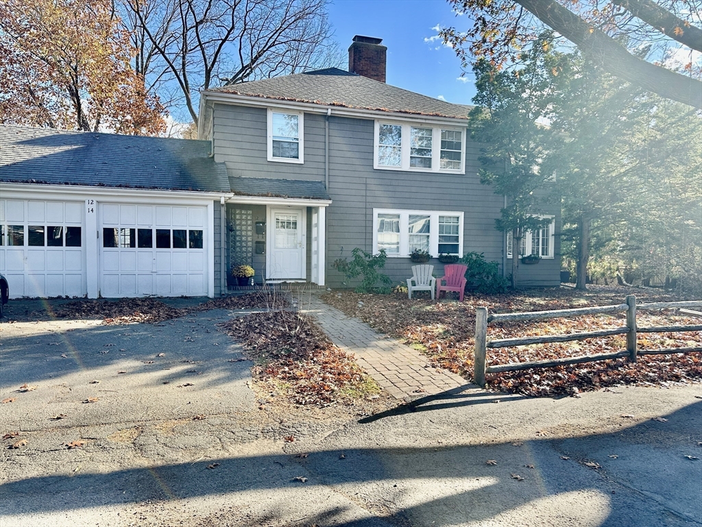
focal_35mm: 24
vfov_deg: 56.8
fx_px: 487
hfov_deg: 71.6
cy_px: 264
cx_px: 351
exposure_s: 1/1072
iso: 80
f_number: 1.78
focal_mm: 6.86
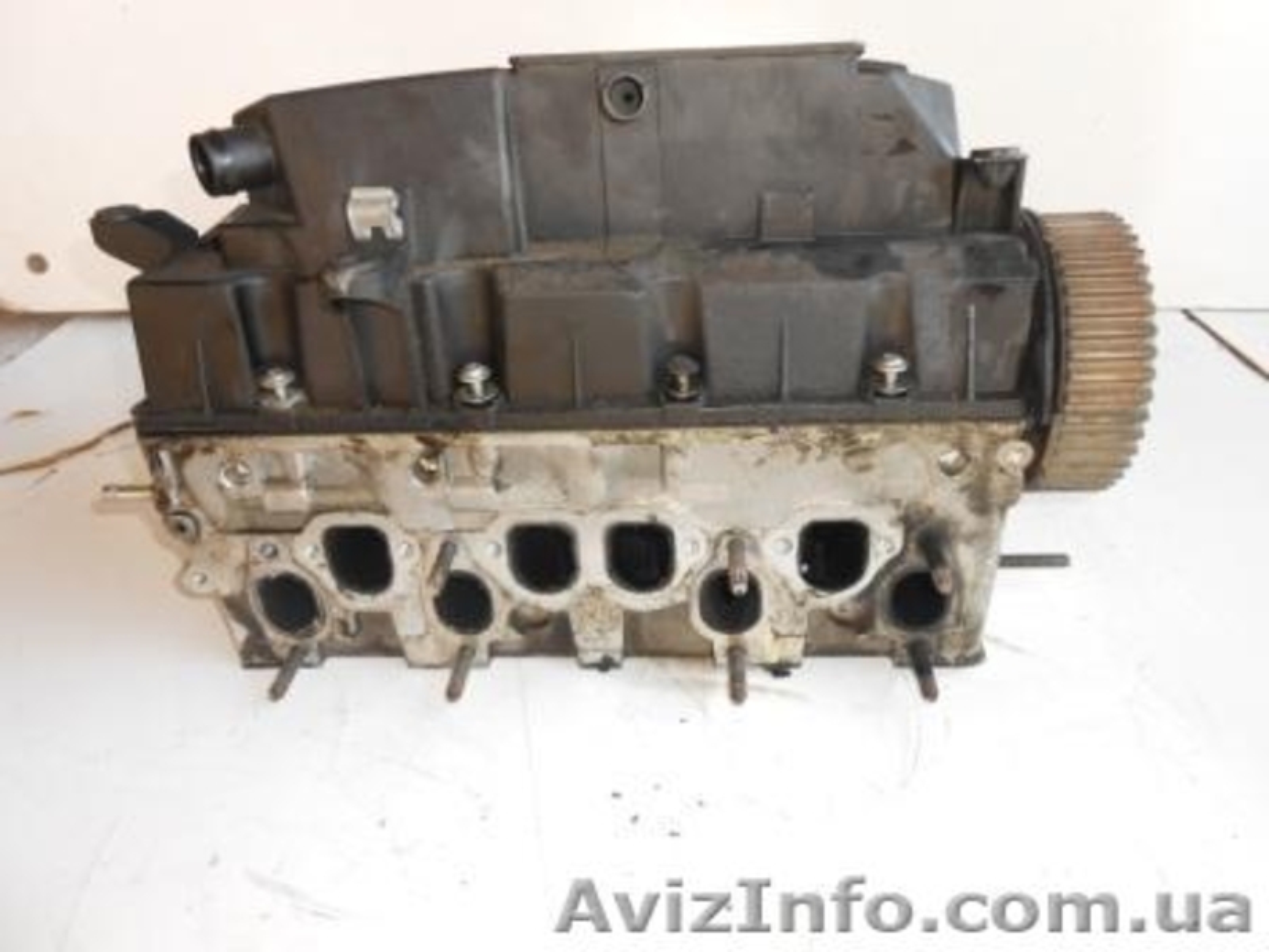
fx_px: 953
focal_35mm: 26
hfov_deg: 67.3
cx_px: 634
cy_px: 476
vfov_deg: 53.1
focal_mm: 4.6
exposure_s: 1/40
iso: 80
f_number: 3.5
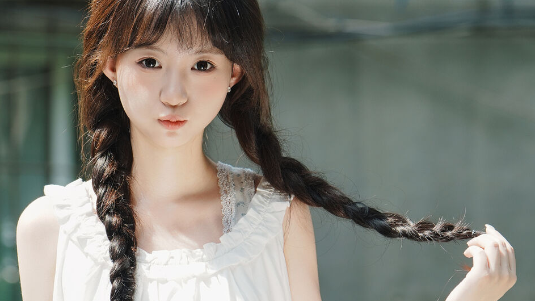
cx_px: 203
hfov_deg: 10.3
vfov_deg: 5.8
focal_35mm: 210
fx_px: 2978
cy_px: 229
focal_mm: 105
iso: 200
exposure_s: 1/500
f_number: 4
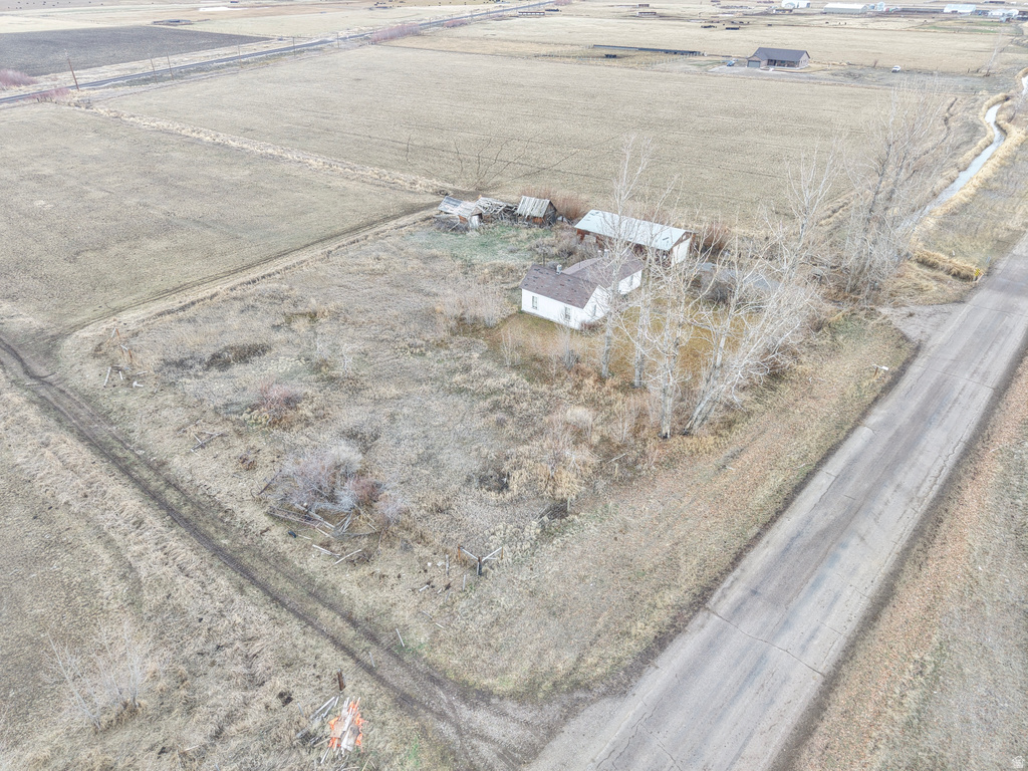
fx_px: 713
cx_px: 514
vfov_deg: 56.8
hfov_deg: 71.6
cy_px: 386
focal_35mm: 24
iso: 100
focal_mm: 8.67
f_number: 1.8
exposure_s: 1/80
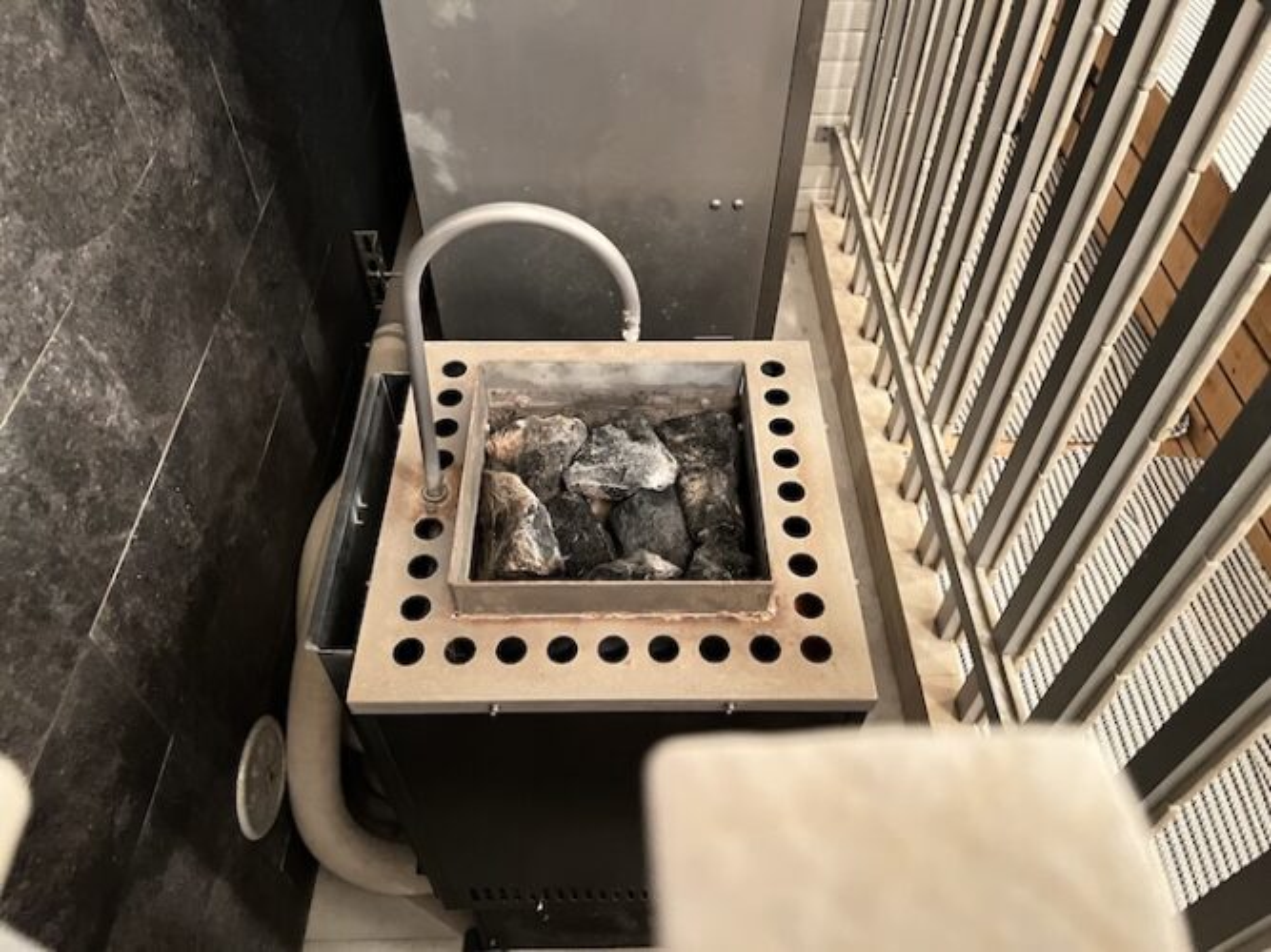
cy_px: 476
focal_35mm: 26
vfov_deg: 53.0
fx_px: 954
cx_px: 636
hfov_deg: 67.3
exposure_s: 1/17
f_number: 1.5
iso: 1250
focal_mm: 5.7
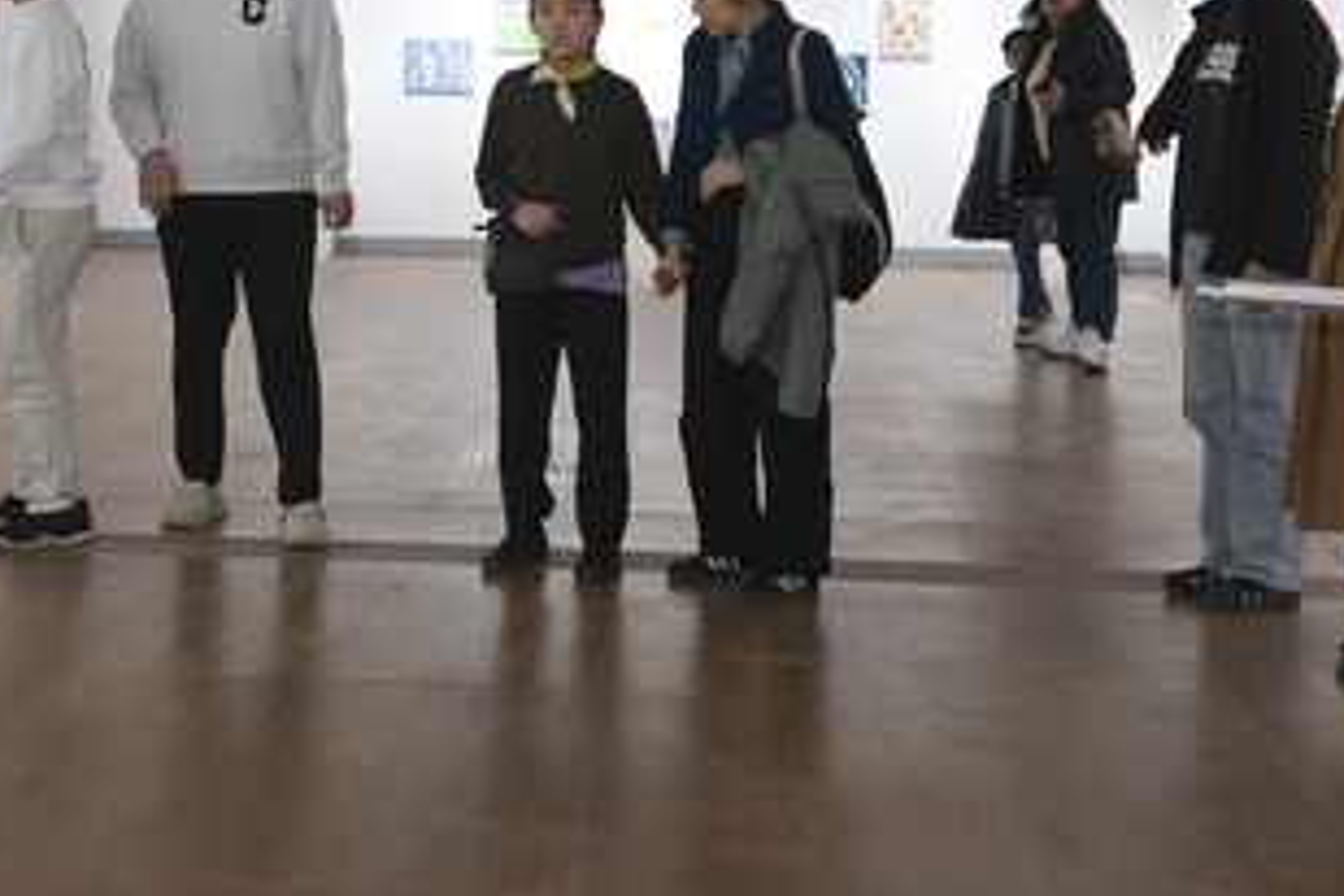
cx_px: 413
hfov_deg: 31.1
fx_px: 2389
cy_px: 70
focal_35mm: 64
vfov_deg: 20.7
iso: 250
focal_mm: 22.3
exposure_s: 1/40
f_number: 5.6
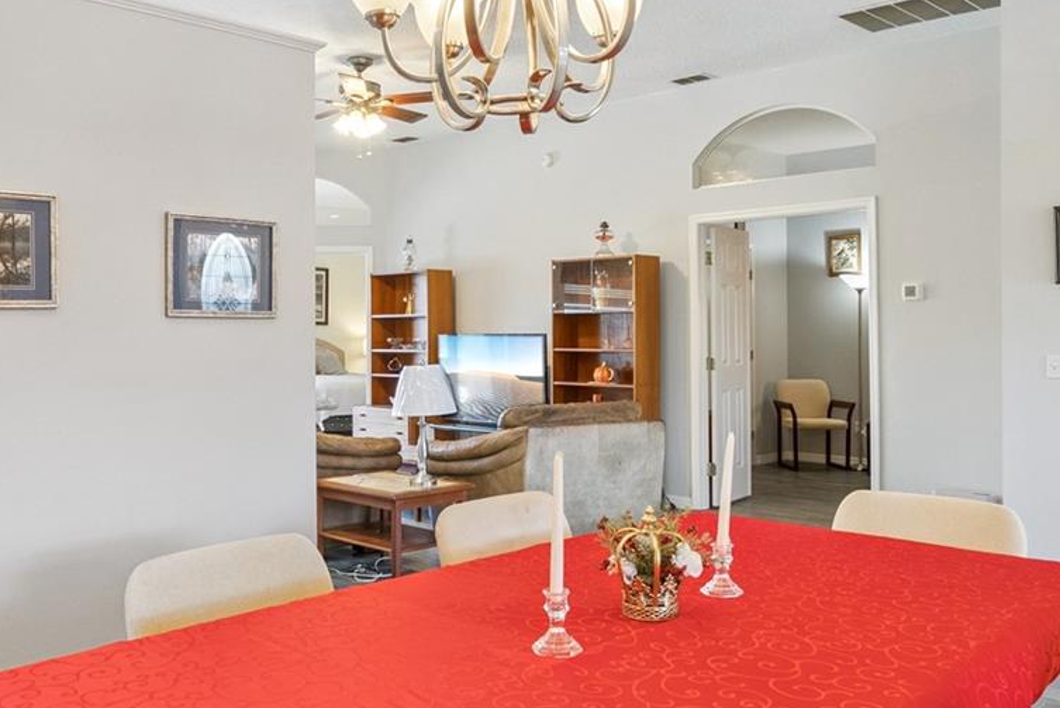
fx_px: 1002
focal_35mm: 34
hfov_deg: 55.5
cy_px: 334
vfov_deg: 38.9
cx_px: 452
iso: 2000
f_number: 9
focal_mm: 16
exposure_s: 1/40
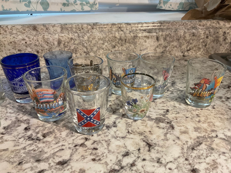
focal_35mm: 29
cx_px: 116
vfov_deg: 48.2
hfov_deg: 61.7
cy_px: 86
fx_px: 194
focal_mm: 3
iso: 160
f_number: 1.8
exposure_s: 1/60
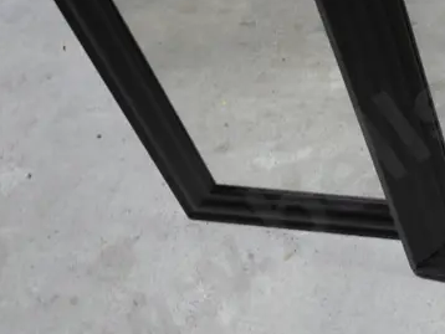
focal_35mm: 80
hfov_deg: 22.3
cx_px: 547
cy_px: 32
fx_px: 1029
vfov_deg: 18.2
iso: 200
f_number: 3.5
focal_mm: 14
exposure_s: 1/80
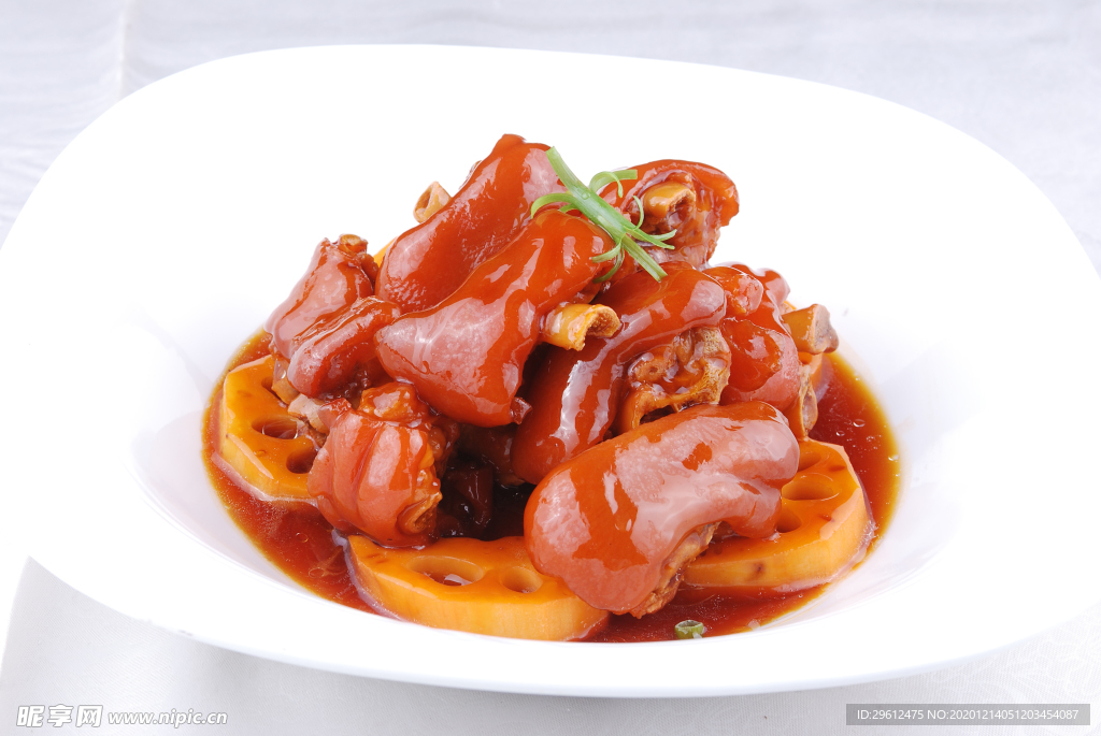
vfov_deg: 18.2
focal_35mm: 75
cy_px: 368
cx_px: 550
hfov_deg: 27.0
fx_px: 2296
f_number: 13
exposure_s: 1/125
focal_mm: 50
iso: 100
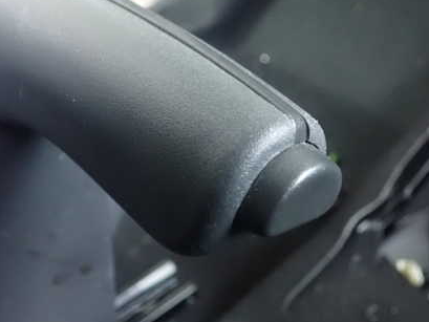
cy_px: 163
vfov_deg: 32.9
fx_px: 545
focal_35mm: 44
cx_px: 195
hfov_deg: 42.9
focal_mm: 5.5
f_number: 2.3
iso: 1600
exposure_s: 1/20
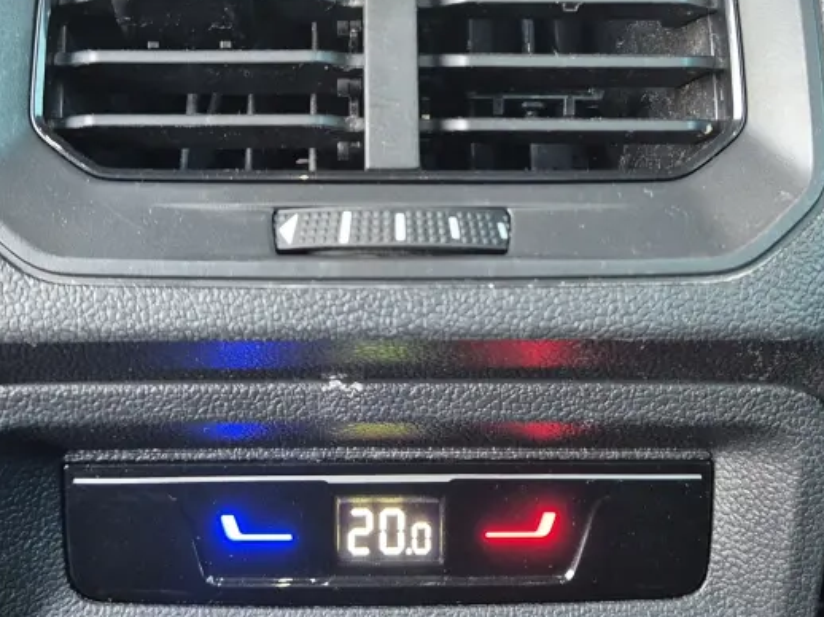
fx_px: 1523
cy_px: 167
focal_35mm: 64
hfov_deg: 30.3
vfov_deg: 22.7
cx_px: 395
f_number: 1.8
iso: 640
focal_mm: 5.4
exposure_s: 1/30
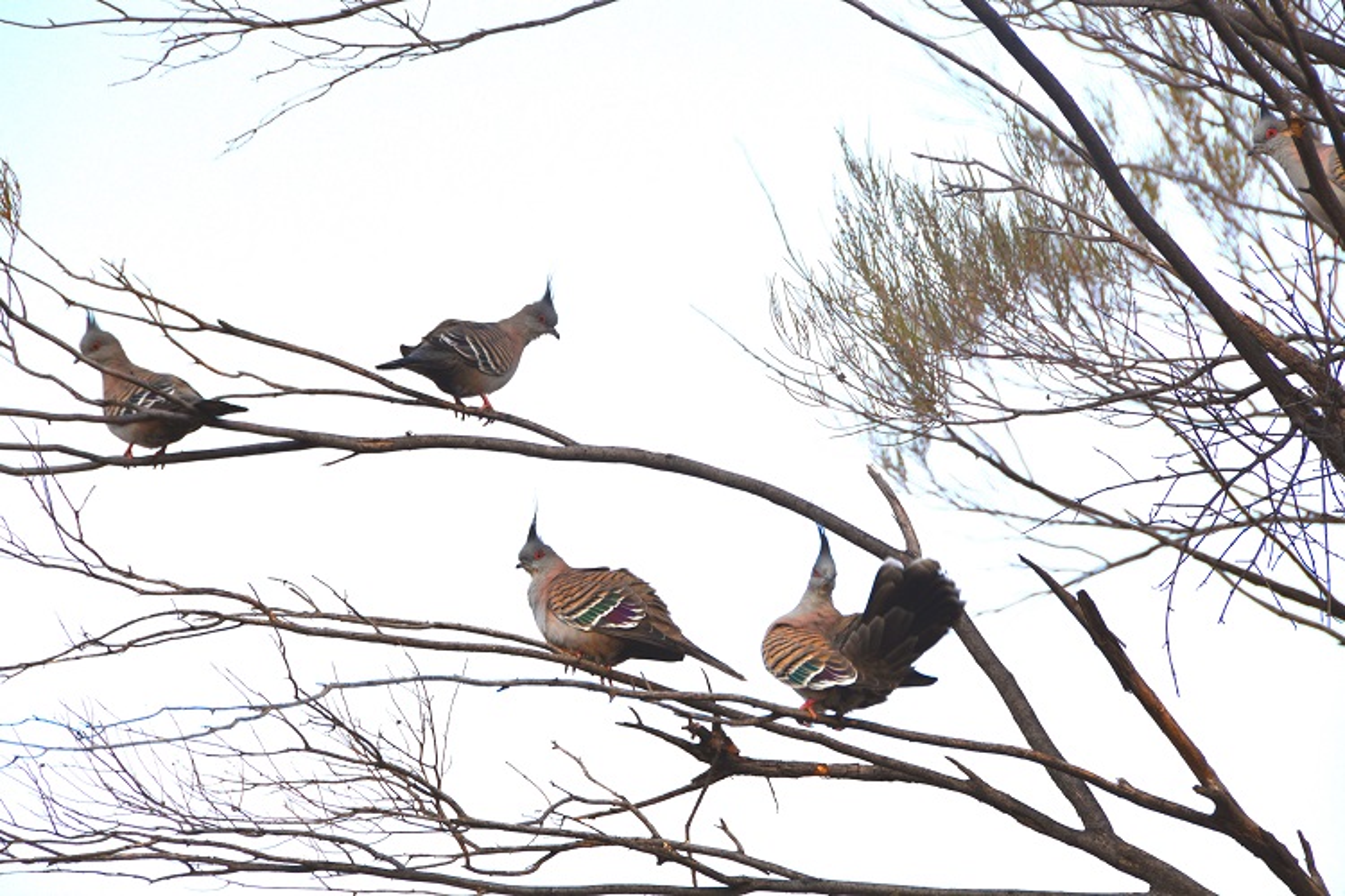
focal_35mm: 300
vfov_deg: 4.6
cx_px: 672
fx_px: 11207
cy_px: 448
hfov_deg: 6.9
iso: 400
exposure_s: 1/40
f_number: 9
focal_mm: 200
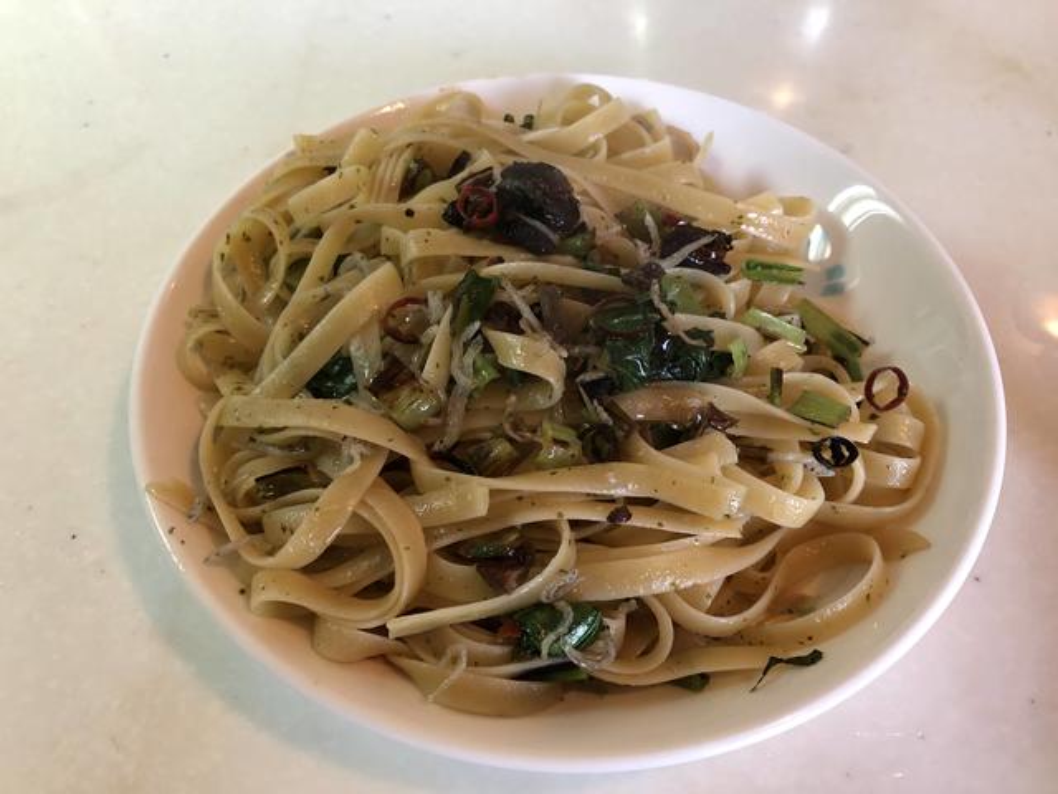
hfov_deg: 63.4
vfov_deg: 49.7
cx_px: 529
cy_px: 397
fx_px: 856
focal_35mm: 28
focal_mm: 3.99
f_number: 1.8
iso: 80
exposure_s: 1/15
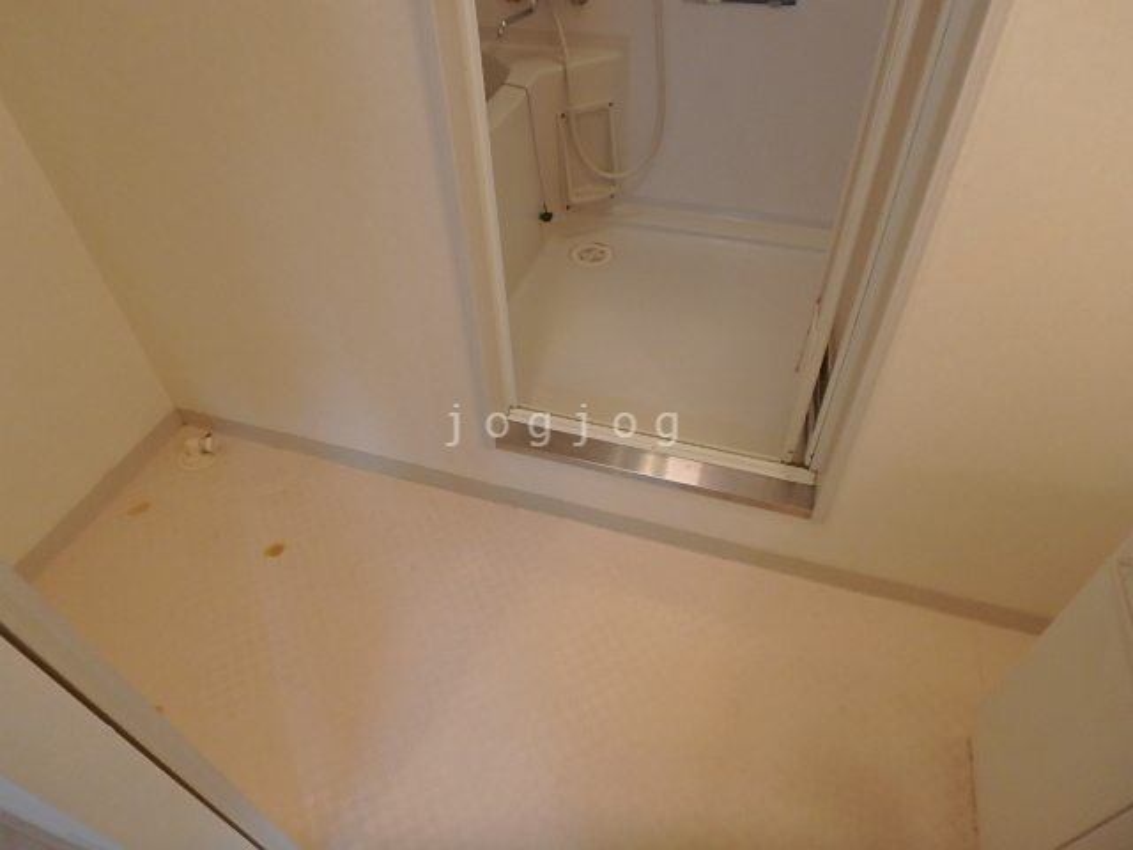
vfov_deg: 63.4
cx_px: 566
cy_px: 425
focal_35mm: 21
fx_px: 687
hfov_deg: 79.0
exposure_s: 1/40
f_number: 3.5
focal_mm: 3.7
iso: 200
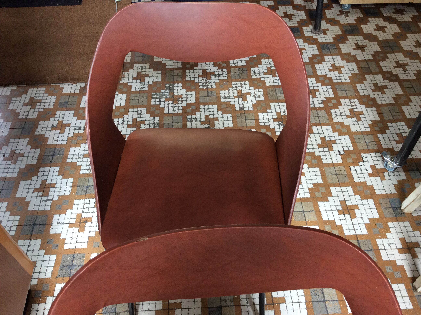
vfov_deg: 44.1
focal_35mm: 32
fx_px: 389
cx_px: 210
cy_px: 158
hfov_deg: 56.9
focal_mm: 3.3
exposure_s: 1/25
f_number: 2.4
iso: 80
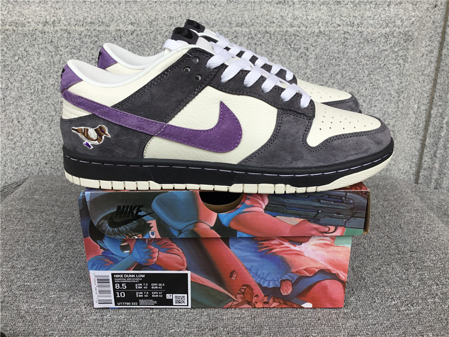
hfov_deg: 58.4
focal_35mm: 31
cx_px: 224
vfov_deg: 45.4
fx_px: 402
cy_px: 168
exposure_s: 1/100
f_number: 2.4
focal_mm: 3.3
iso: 25
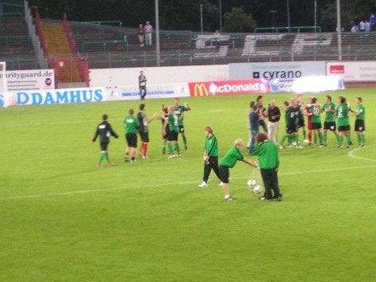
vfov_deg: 8.1
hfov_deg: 10.8
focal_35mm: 183
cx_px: 198
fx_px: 1988
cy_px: 108
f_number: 3.5
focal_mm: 16.6
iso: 200
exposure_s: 1/30
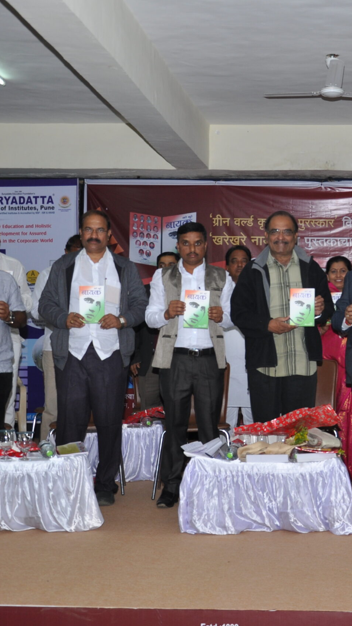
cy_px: 314
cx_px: 334
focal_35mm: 57
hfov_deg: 20.5
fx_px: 946
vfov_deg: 36.6
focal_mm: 24
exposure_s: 1/125
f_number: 6.3
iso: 250
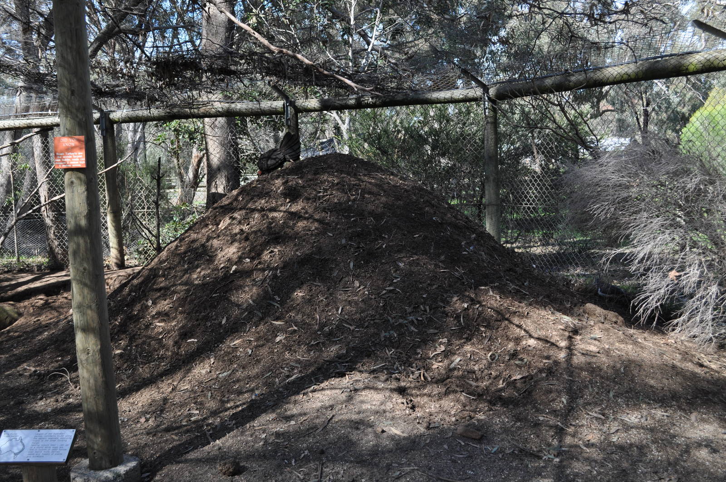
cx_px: 363
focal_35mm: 36
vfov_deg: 36.8
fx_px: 725
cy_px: 241
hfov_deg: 53.2
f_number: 6.3
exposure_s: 1/160
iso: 200
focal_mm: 24
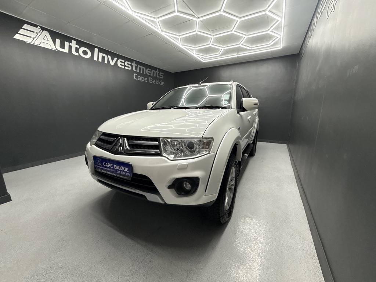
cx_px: 188
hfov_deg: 102.1
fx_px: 152
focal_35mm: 14
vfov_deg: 85.7
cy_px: 141
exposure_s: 1/100
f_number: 2.2
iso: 100
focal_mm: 2.22
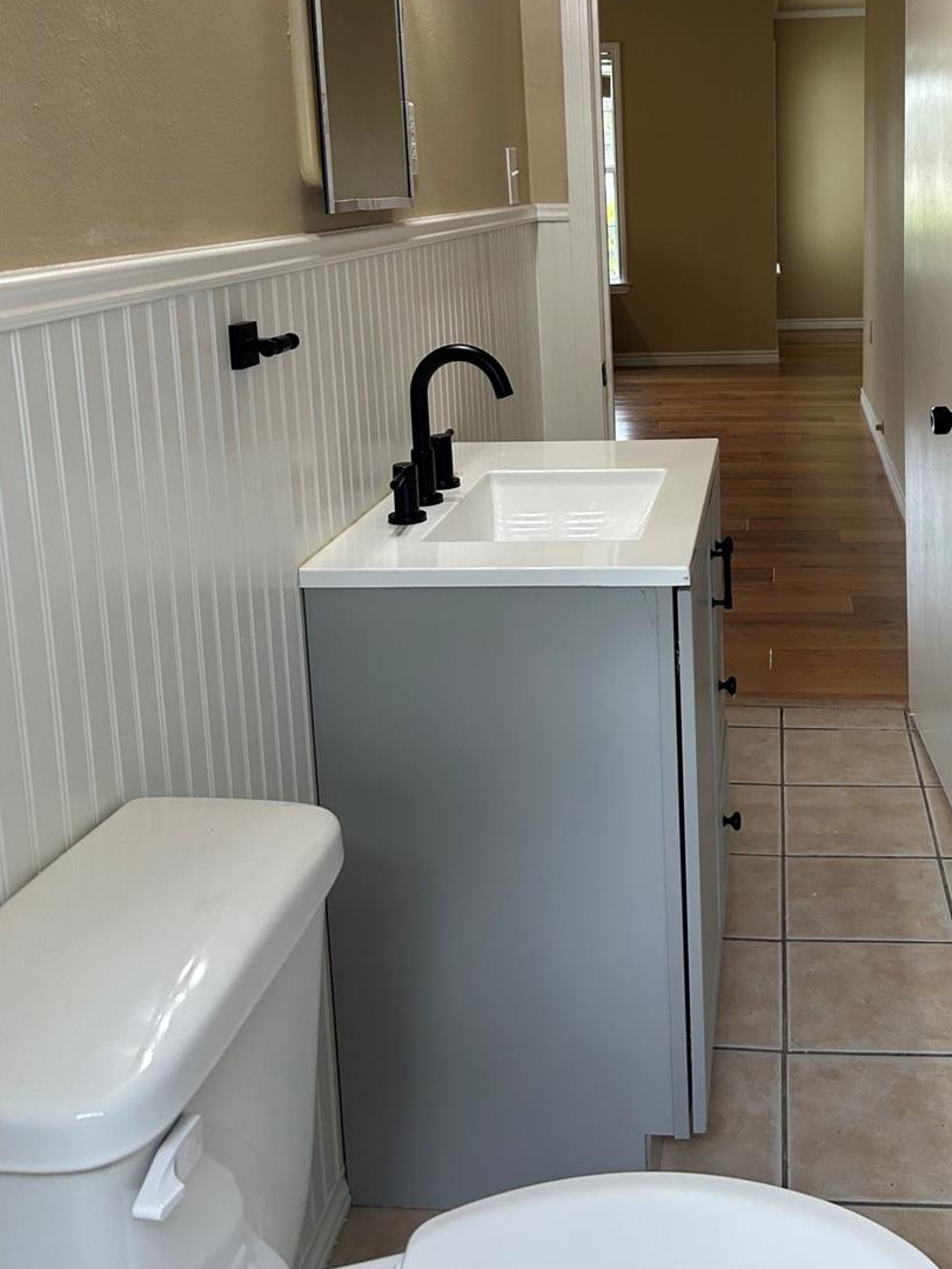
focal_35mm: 37
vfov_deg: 49.1
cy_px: 403
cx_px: 673
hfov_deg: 38.0
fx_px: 1356
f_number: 1.5
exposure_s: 1/120
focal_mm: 5.7
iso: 80
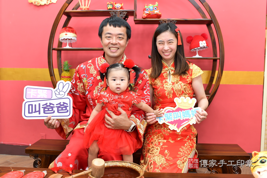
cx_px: 134
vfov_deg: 37.9
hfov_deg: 54.4
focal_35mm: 35
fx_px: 260
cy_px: 89
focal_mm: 35
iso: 800
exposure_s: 1/200
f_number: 4.5
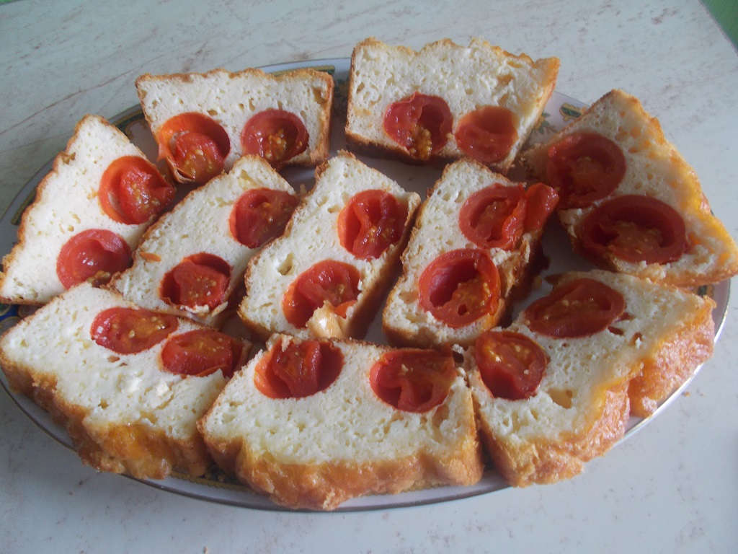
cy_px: 277
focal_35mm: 26
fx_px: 554
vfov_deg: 53.1
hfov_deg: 67.3
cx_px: 369
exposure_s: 1/10
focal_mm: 4.6
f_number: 3.2
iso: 200
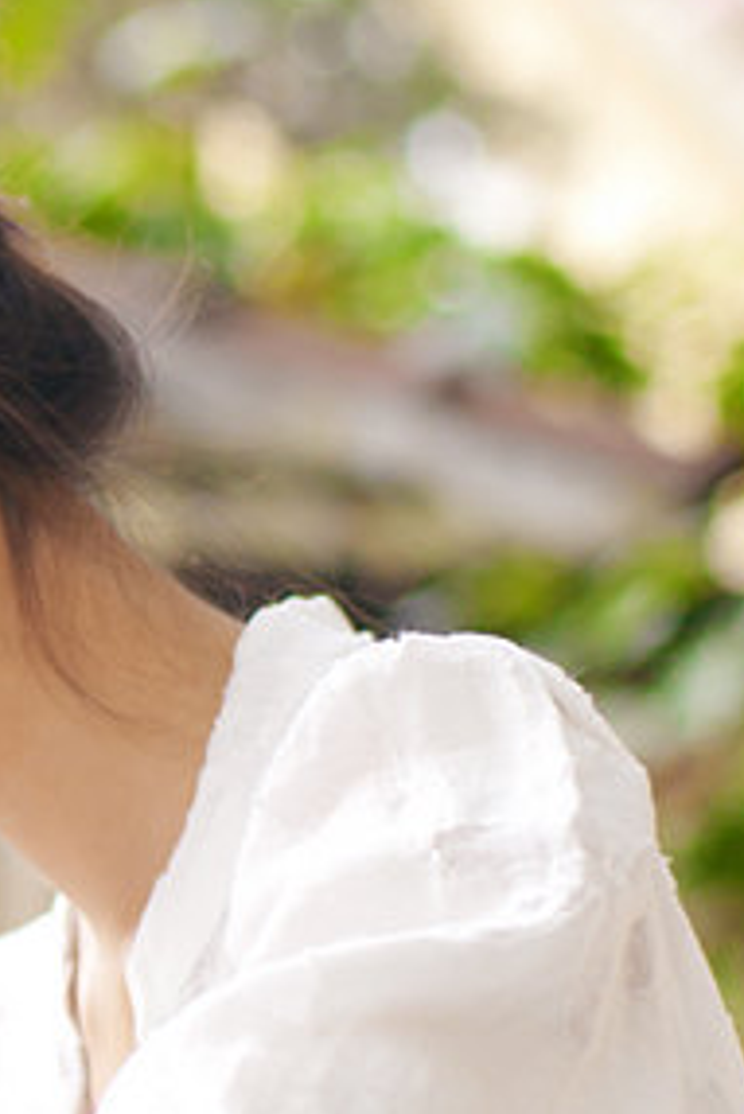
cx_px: -329
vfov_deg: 11.5
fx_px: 5542
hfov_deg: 7.6
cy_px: 693
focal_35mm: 179
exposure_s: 1/320
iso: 200
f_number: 2
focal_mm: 50
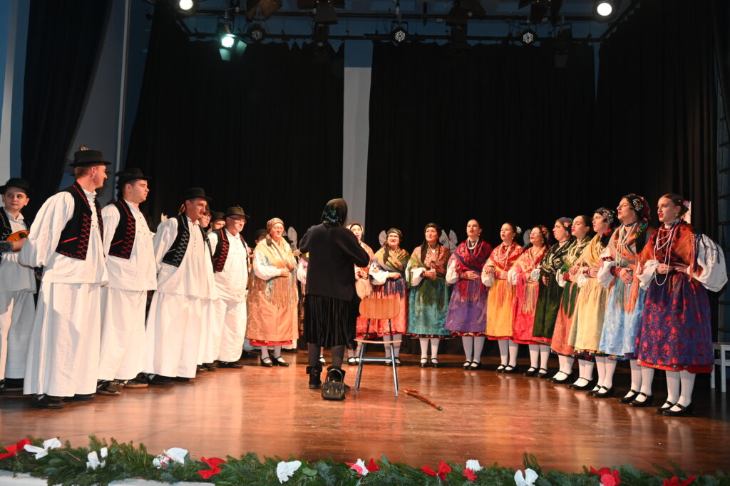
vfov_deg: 40.5
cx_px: 365
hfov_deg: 58.0
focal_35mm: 32
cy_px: 243
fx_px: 658
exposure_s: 1/60
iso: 2200
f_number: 4.8
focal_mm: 32.5
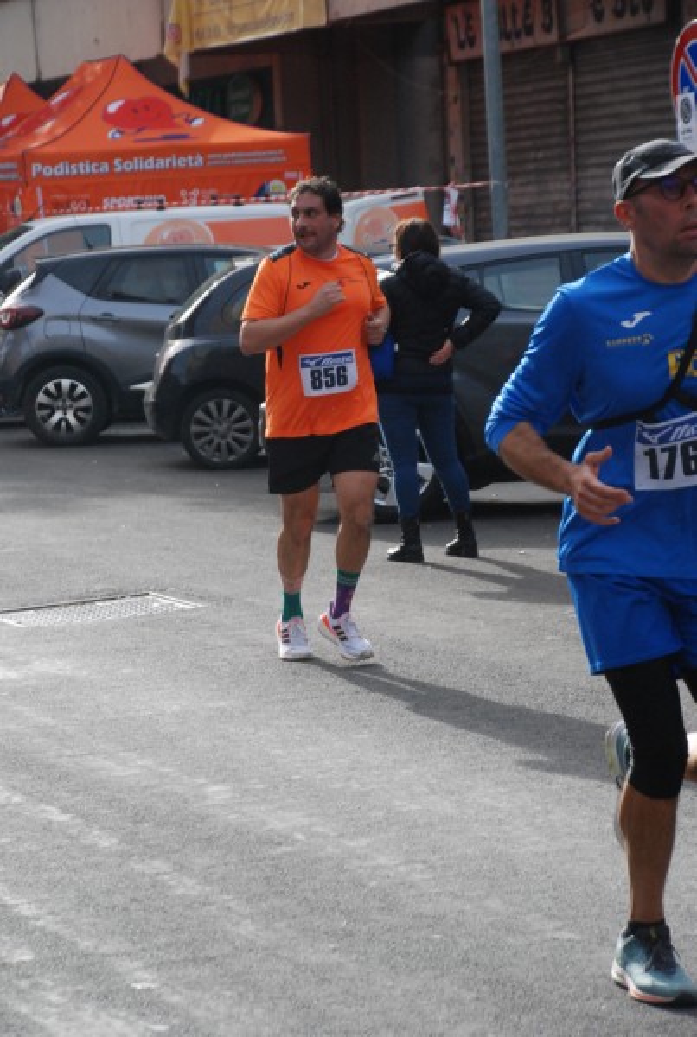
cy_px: 518
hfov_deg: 11.5
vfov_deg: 17.0
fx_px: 3467
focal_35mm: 120
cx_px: 348
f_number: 5.6
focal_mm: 80
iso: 1000
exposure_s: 1/1250
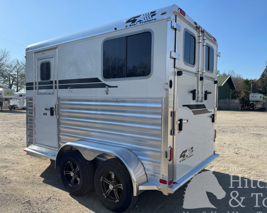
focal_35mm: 26
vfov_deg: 54.9
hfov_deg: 66.0
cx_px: 142
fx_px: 205
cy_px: 109
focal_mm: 6.76
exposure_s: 1/4950
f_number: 1.78
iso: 80
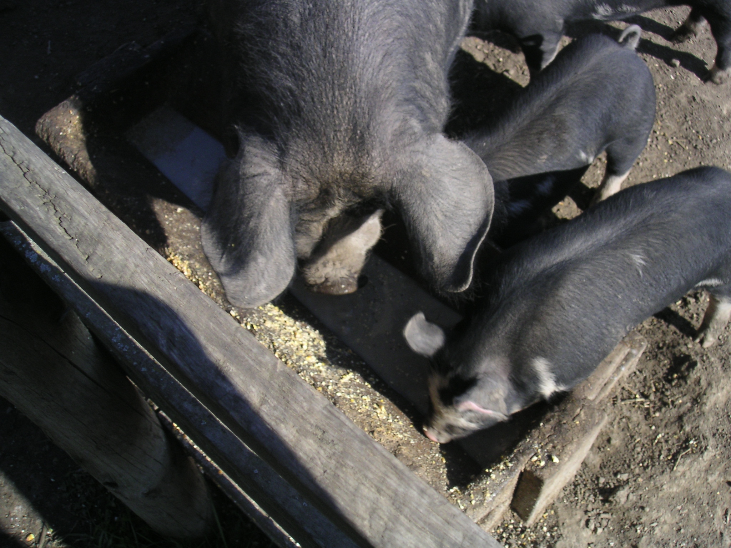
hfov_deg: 49.0
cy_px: 274
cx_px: 366
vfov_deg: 37.7
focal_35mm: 38
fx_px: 802
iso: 50
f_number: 6.7
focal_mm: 6
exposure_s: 1/90
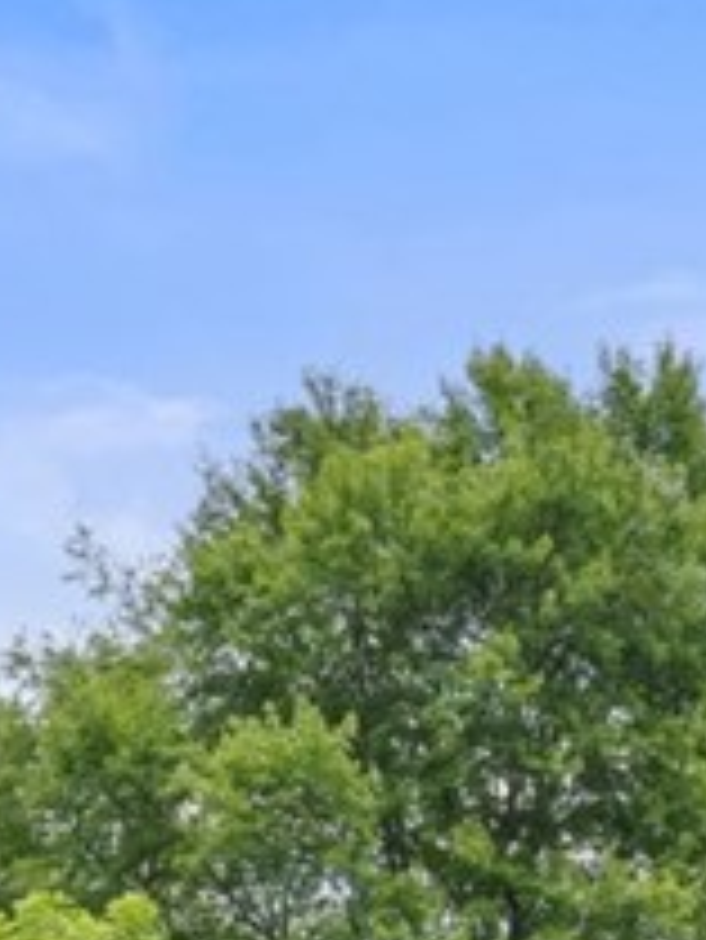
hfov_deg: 20.8
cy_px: 1372
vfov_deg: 23.0
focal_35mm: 70
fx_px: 1902
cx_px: 153
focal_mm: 14
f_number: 8
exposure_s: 1/160
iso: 400
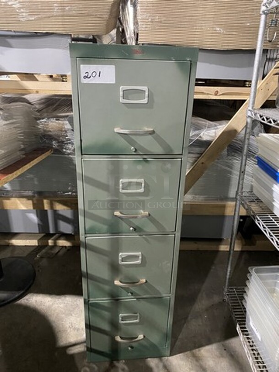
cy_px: 186
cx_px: 140
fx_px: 279
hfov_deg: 53.1
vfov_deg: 67.3
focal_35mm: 26
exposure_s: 1/30
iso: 640
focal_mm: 4.25
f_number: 1.8
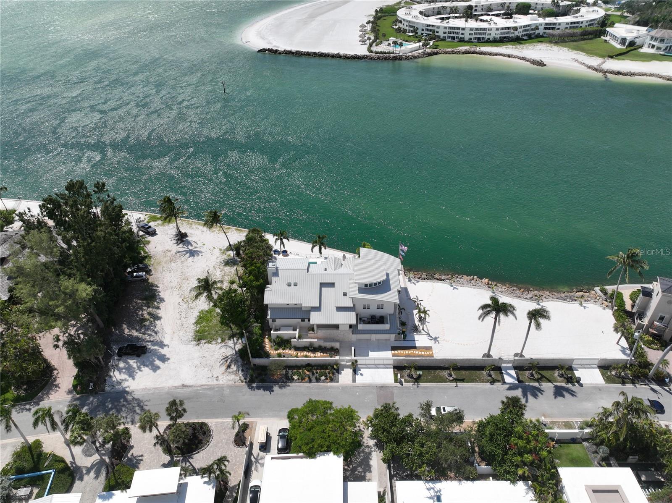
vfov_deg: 56.8
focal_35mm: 24
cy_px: 252
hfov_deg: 71.6
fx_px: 466
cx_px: 336
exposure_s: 1/4000
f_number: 2.8
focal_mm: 12.29
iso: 140
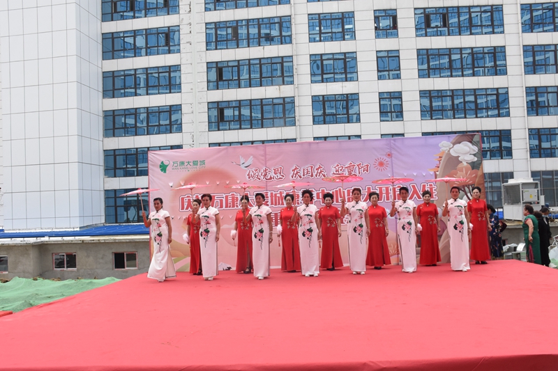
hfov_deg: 61.9
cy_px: 186
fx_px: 465
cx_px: 279
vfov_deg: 43.6
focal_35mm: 30
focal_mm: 20
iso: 800
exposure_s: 1/250
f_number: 9
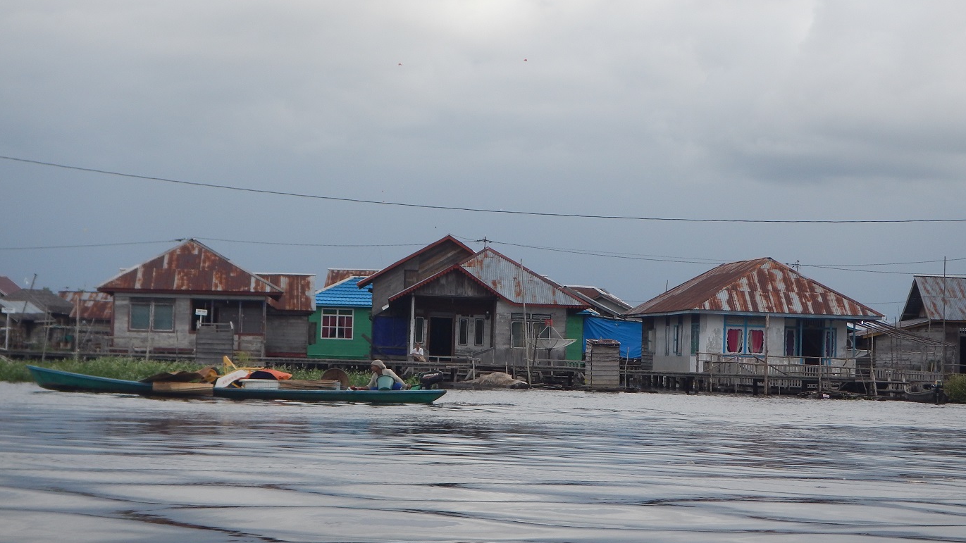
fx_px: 2561
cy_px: 183
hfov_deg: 21.4
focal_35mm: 100
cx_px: 486
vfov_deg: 12.1
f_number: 4.5
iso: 125
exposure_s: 1/640
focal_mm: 16.4
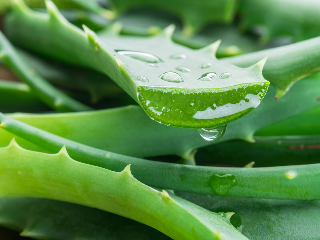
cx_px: 160
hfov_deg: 20.9
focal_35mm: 94
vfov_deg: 15.7
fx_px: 869
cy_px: 120
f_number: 20
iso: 100
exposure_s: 1/25
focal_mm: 120
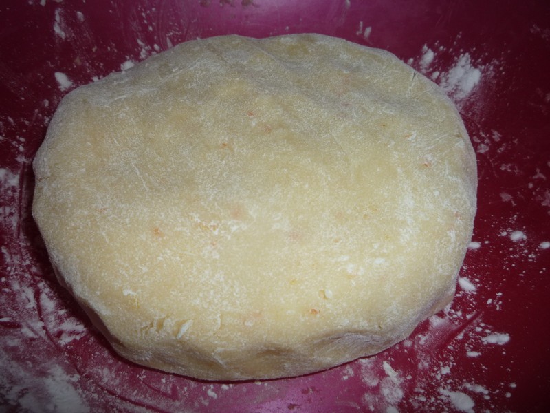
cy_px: 206
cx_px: 275
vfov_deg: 46.8
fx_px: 477
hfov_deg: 60.0
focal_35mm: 30
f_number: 4
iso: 100
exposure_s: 1/30
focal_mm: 5.2
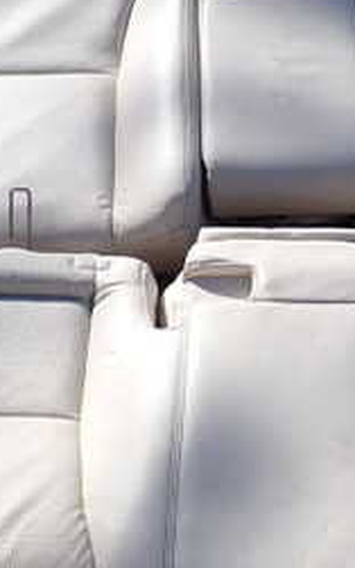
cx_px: 283
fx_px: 1176
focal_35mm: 76
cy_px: 244
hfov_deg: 17.0
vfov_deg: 27.1
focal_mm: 5.4
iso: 100
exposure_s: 1/160
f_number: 9
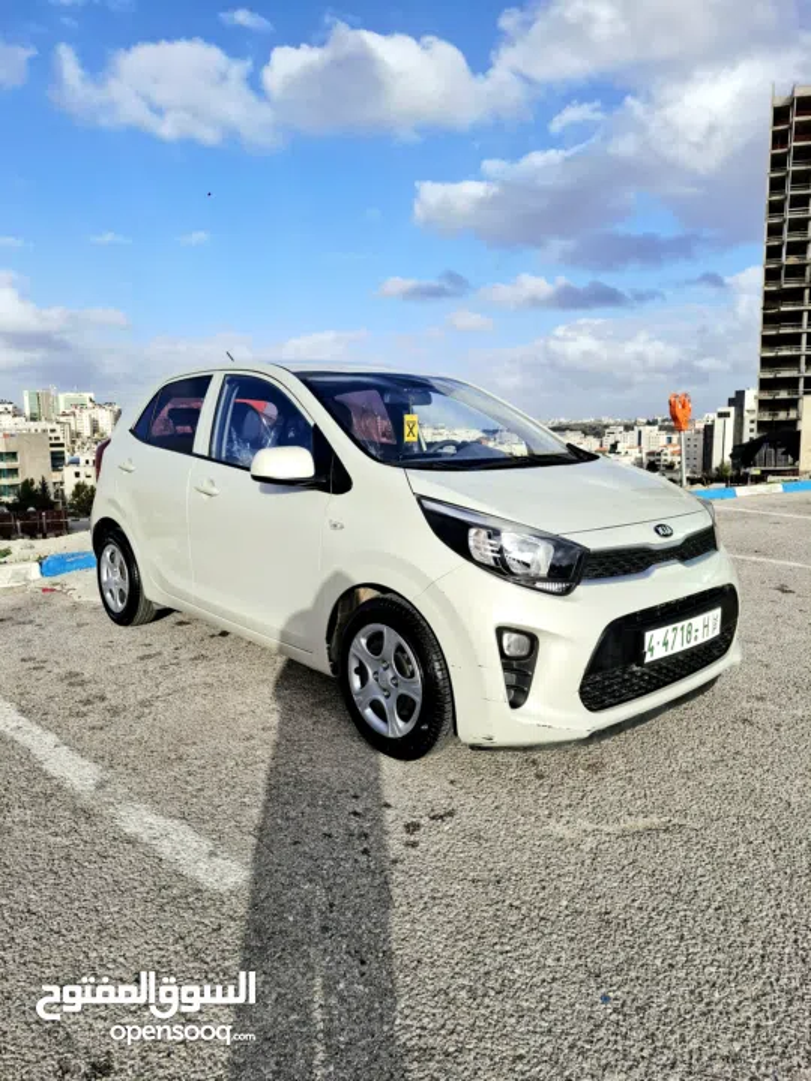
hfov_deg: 58.9
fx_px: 718
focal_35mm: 23
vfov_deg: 73.9
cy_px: 540
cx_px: 406
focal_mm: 5.54
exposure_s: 1/1667
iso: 50
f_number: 1.8
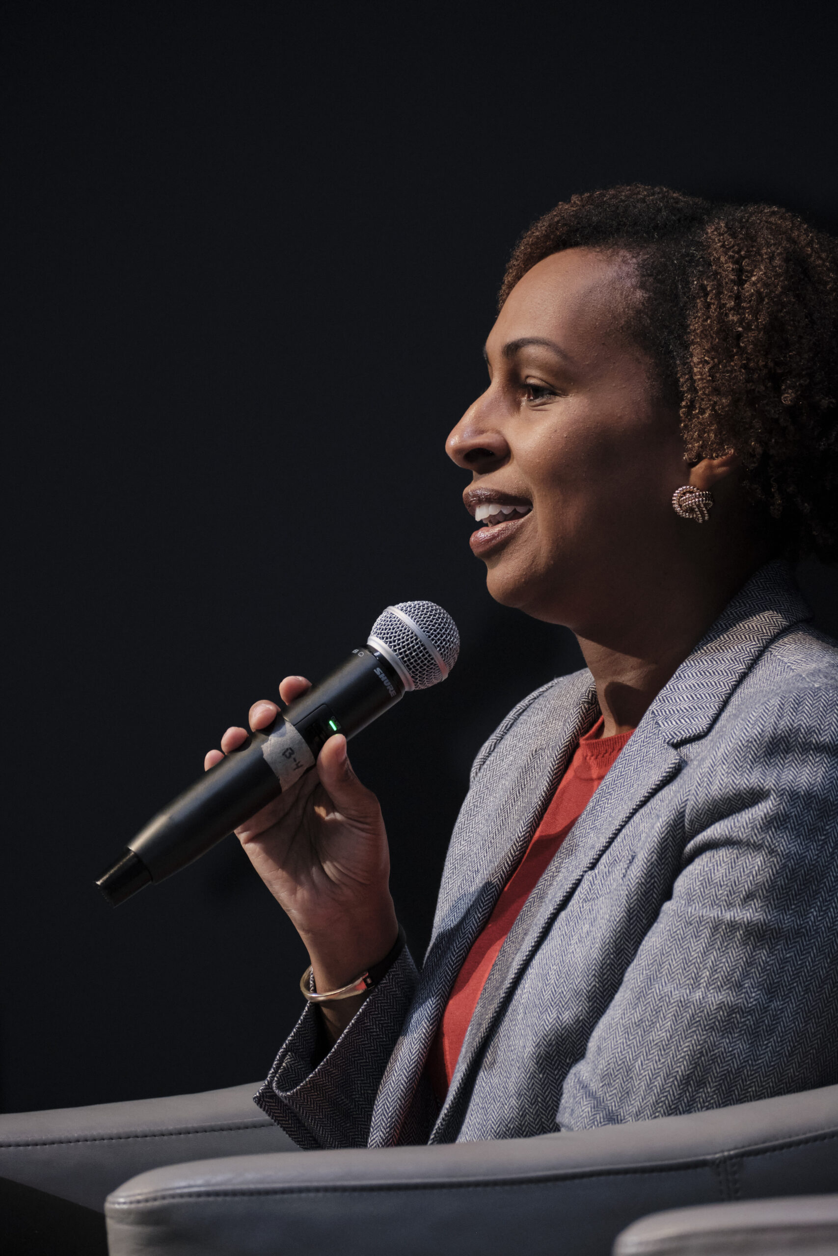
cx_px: 419
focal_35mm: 450
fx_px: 15709
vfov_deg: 4.6
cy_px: 628
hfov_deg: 3.1
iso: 3200
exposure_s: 1/125
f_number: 5.6
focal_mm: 300
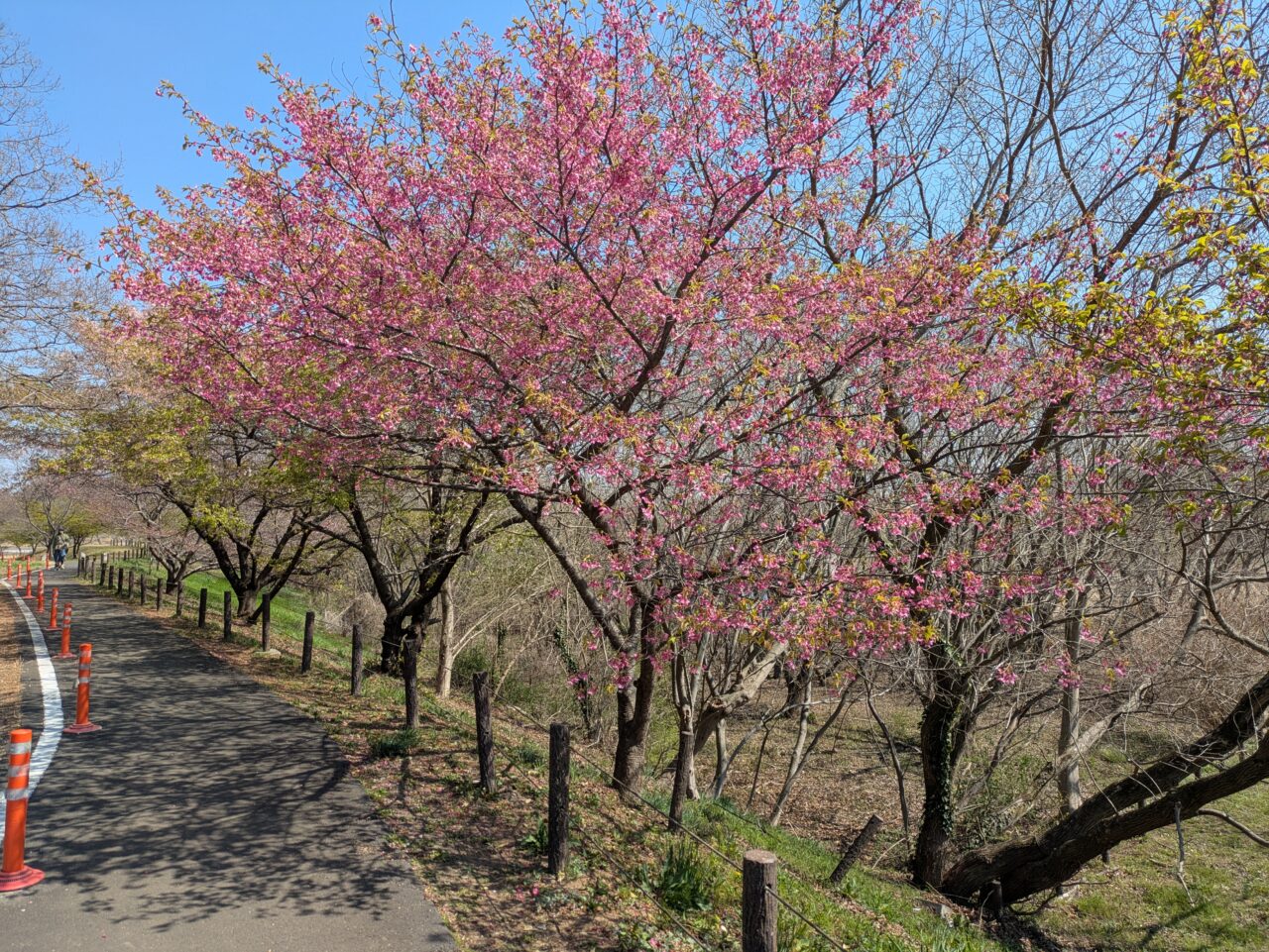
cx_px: 634
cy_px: 476
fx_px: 917
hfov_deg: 69.4
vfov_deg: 54.9
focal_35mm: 25
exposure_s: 1/1225
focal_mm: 5.43
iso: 46
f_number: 1.89
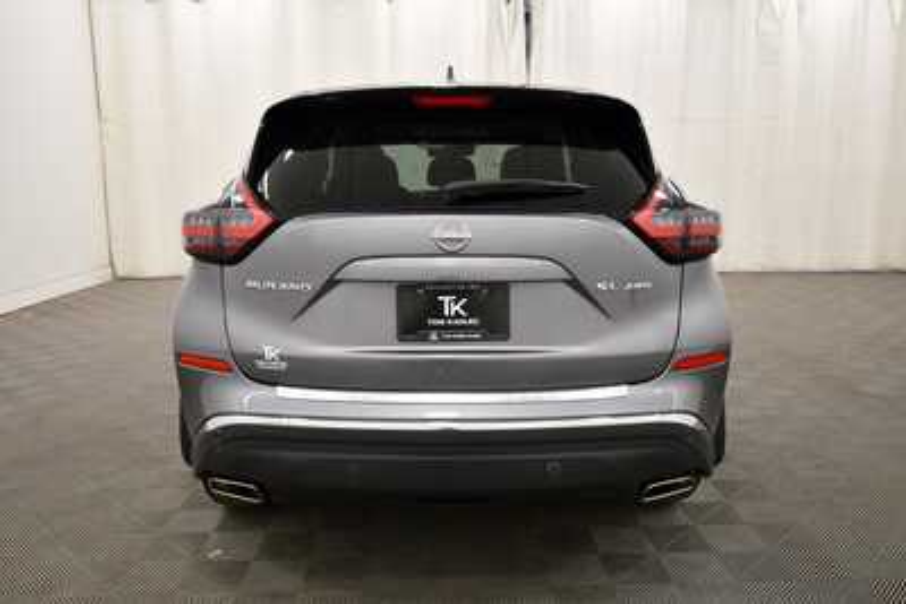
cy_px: 302
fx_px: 755
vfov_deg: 43.6
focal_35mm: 30
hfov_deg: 61.9
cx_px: 453
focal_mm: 20
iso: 900
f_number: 5.6
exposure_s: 1/125
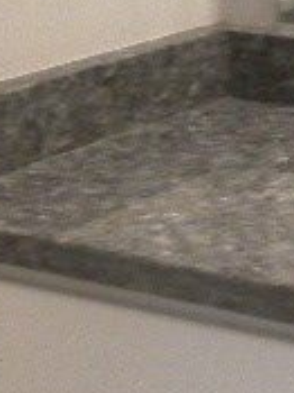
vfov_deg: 12.1
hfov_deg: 9.0
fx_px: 1859
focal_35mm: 164
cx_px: 254
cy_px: 200
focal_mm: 4.9
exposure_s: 1/40
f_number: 3.2
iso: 400
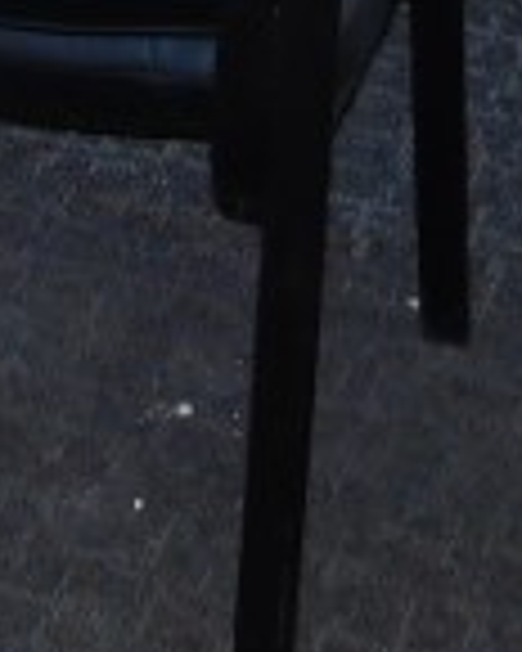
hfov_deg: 9.6
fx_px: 3071
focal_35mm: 159
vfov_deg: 10.4
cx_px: -45
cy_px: -935
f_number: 3
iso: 125
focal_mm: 4
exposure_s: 1/50
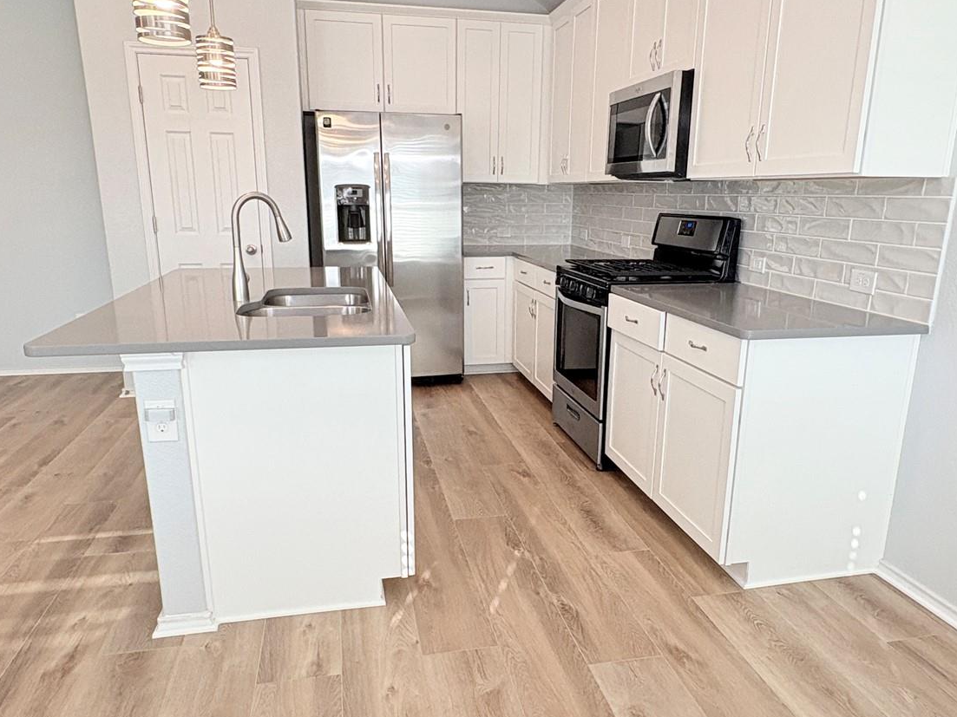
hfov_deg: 67.3
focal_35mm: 26
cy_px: 383
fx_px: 719
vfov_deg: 53.0
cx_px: 490
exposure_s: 1/120
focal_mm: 2.22
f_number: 2.2
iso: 80
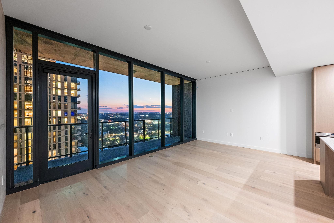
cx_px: 167
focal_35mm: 14
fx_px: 130
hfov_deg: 104.3
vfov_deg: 81.2
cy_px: 112
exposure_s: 1/4
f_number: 7.1
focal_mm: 14
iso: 2500
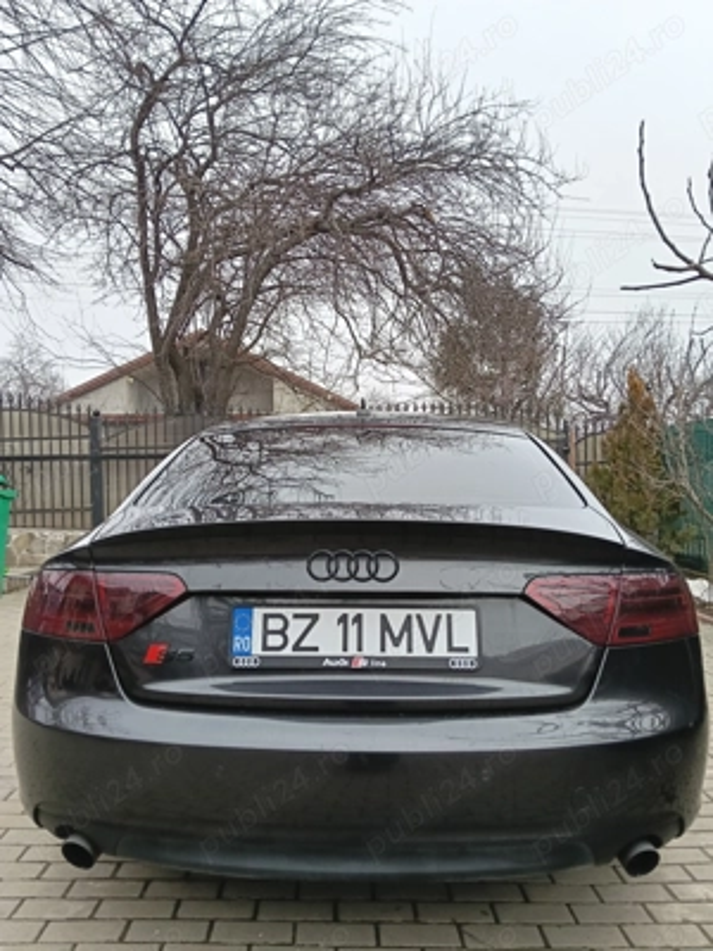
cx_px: 356
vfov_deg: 65.3
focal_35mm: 27
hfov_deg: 51.4
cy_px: 476
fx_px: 742
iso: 50
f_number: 1.8
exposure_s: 1/265
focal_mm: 3.98
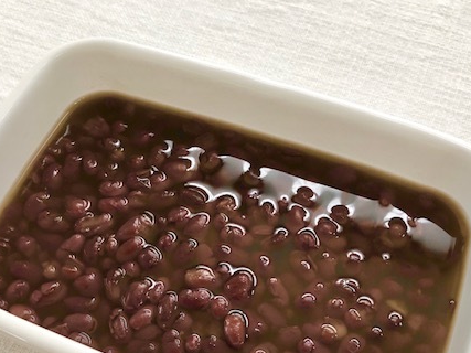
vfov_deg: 33.8
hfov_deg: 44.8
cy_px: 256
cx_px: 215
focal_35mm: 42
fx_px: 571
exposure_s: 1/17
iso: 40
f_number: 1.8
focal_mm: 3.99
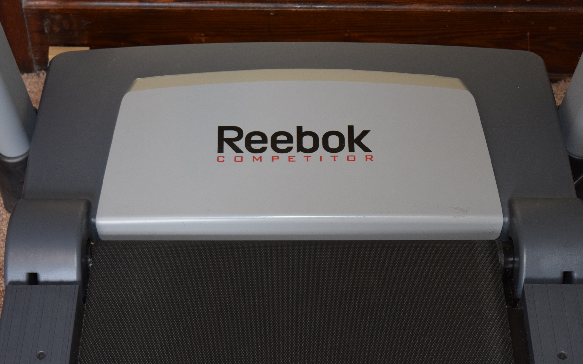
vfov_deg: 17.6
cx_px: 294
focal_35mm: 74
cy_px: 175
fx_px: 1176
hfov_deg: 27.8
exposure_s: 1/60
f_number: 5.3
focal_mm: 48
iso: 1800
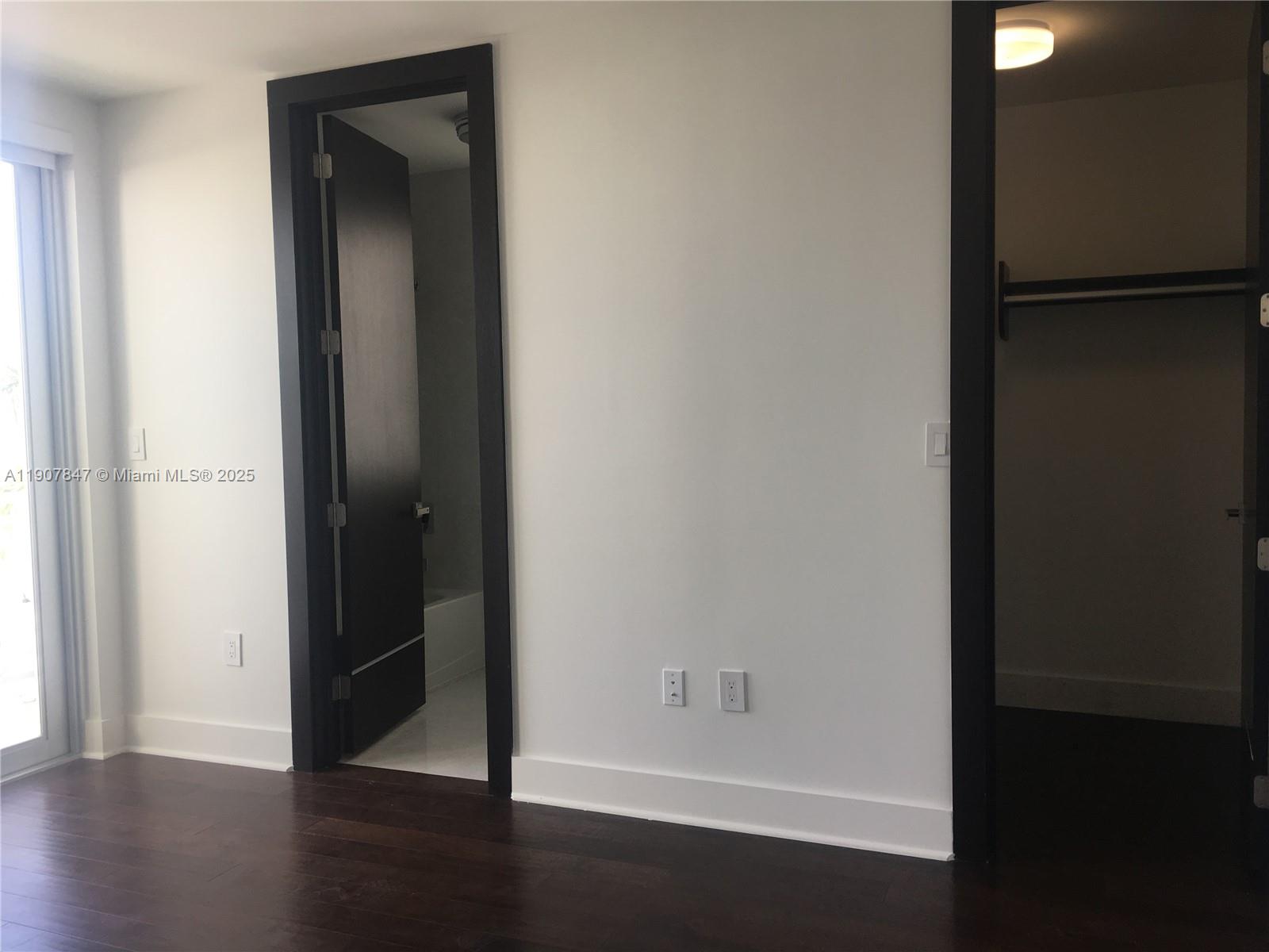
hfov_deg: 61.7
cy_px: 476
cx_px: 634
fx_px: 1063
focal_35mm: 29
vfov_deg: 48.2
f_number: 2.2
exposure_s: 1/40
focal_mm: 4.15
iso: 25
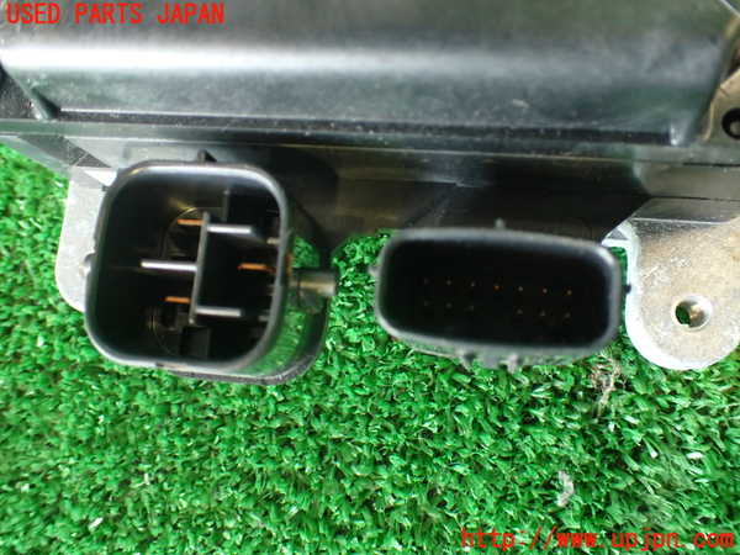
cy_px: 278
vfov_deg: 44.2
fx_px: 684
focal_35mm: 32
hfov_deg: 56.8
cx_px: 370
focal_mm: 5.79
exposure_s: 1/30
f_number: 2.4
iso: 500
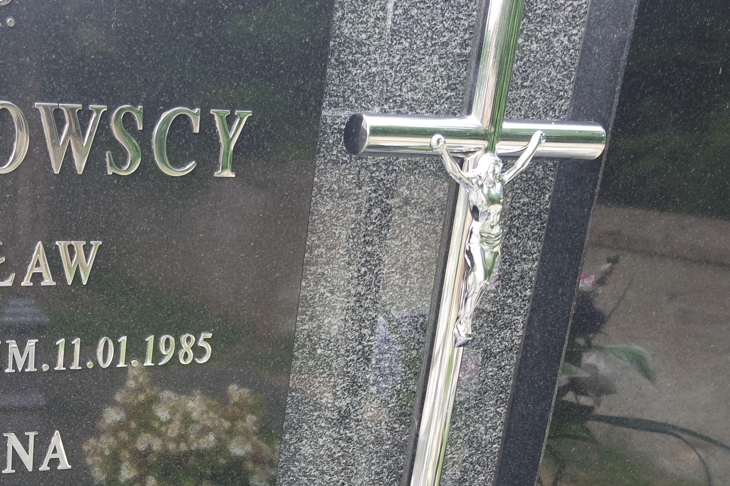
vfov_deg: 27.3
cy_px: 412
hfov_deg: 37.1
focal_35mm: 48
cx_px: 12
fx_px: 973
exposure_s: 1/60
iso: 200
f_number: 3.5
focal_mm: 16
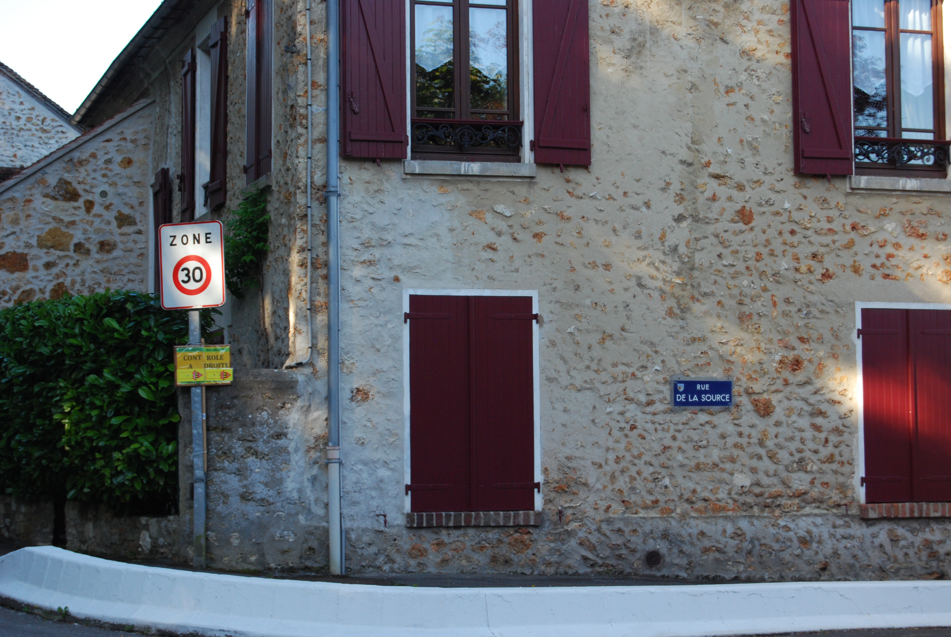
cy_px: 318
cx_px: 476
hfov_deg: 24.6
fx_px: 2182
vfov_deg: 16.6
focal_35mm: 82
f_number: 6.3
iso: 400
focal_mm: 55
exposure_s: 1/160
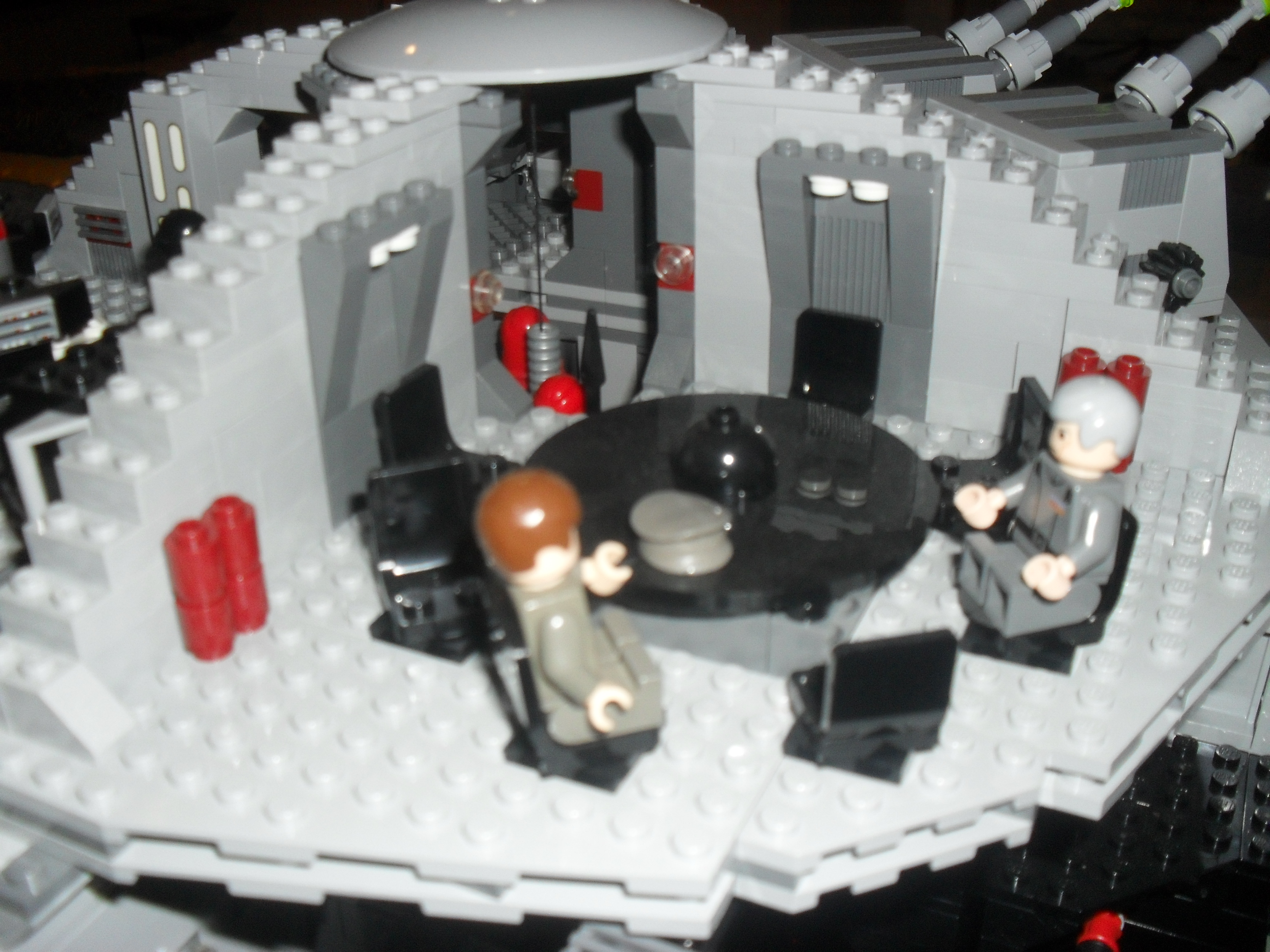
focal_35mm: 35
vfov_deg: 40.7
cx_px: 635
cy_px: 476
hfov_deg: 52.6
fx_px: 1284
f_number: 3.2
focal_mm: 6.3
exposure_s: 1/45
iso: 200
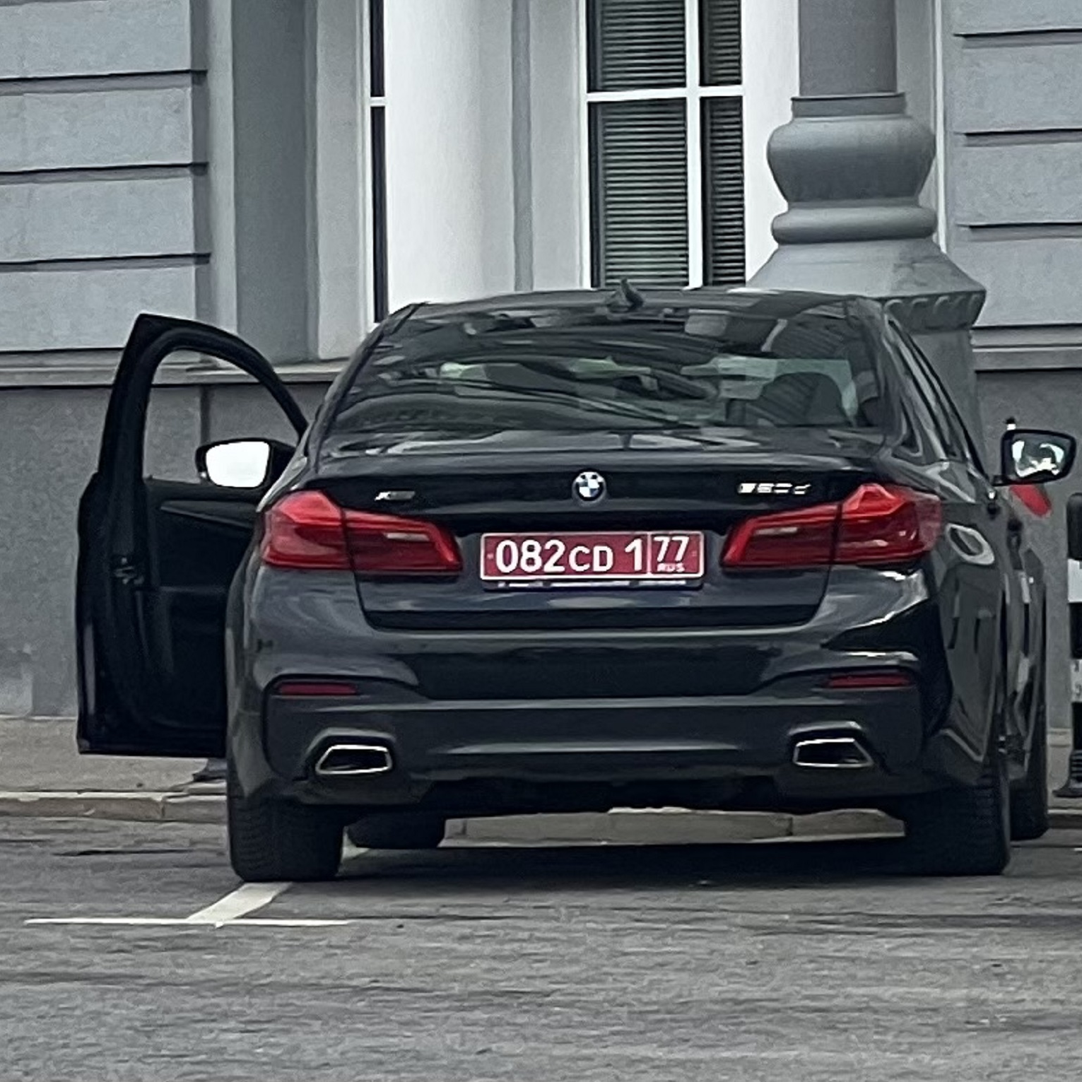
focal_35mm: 91
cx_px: 565
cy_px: 542
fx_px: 3218
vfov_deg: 19.1
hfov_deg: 19.1
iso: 32
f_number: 2.8
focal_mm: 9
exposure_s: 1/256
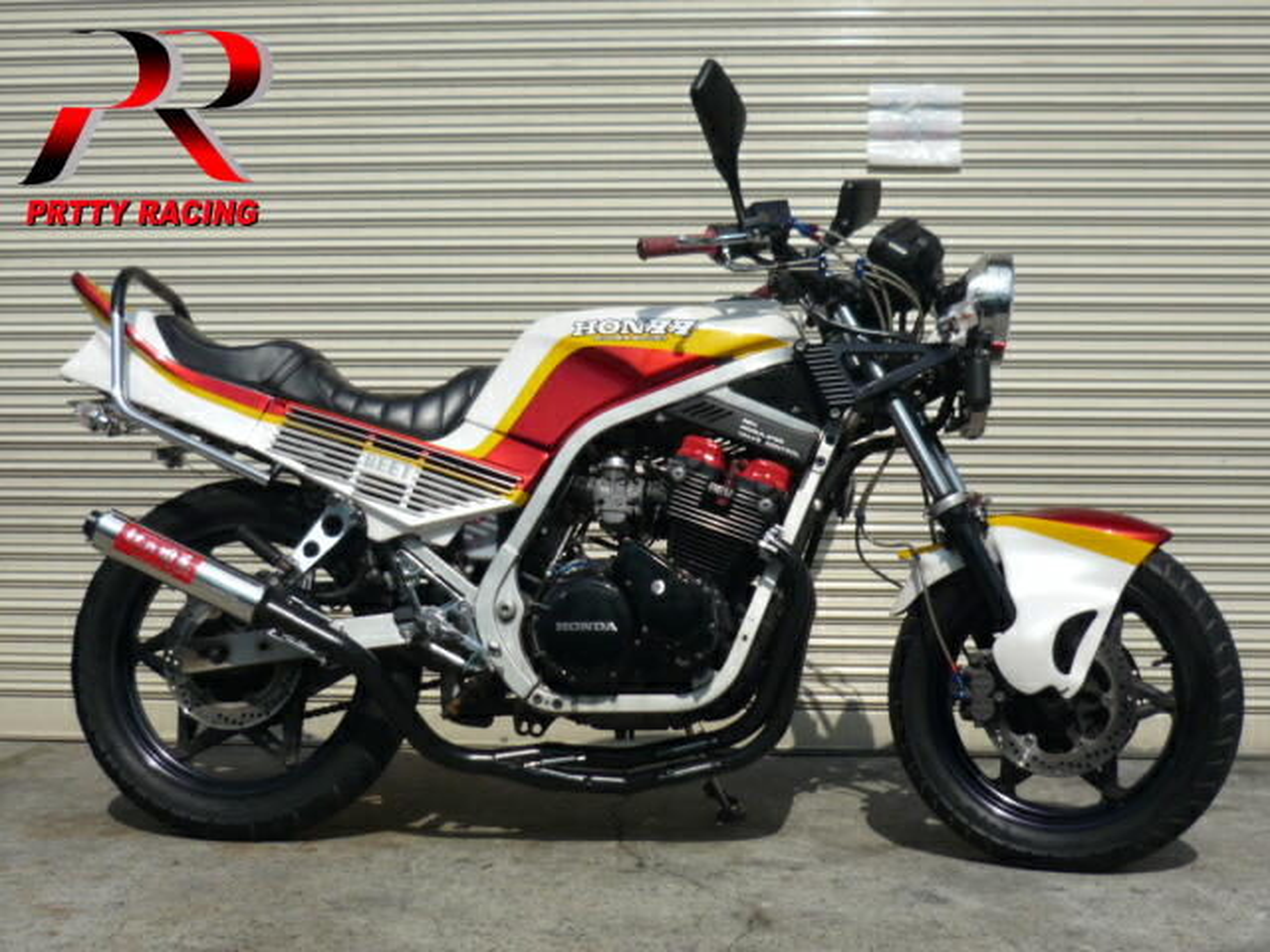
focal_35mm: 48
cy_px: 476
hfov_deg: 39.7
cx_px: 635
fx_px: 1761
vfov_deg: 30.3
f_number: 8
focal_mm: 5.5
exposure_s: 1/400
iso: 100
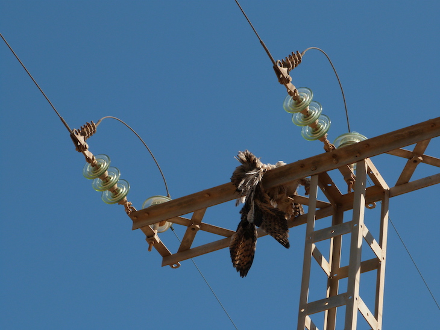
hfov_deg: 11.2
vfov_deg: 8.4
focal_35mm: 177
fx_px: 2251
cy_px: 165
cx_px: 220
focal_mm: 31.9
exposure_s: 1/500
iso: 100
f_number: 5.6
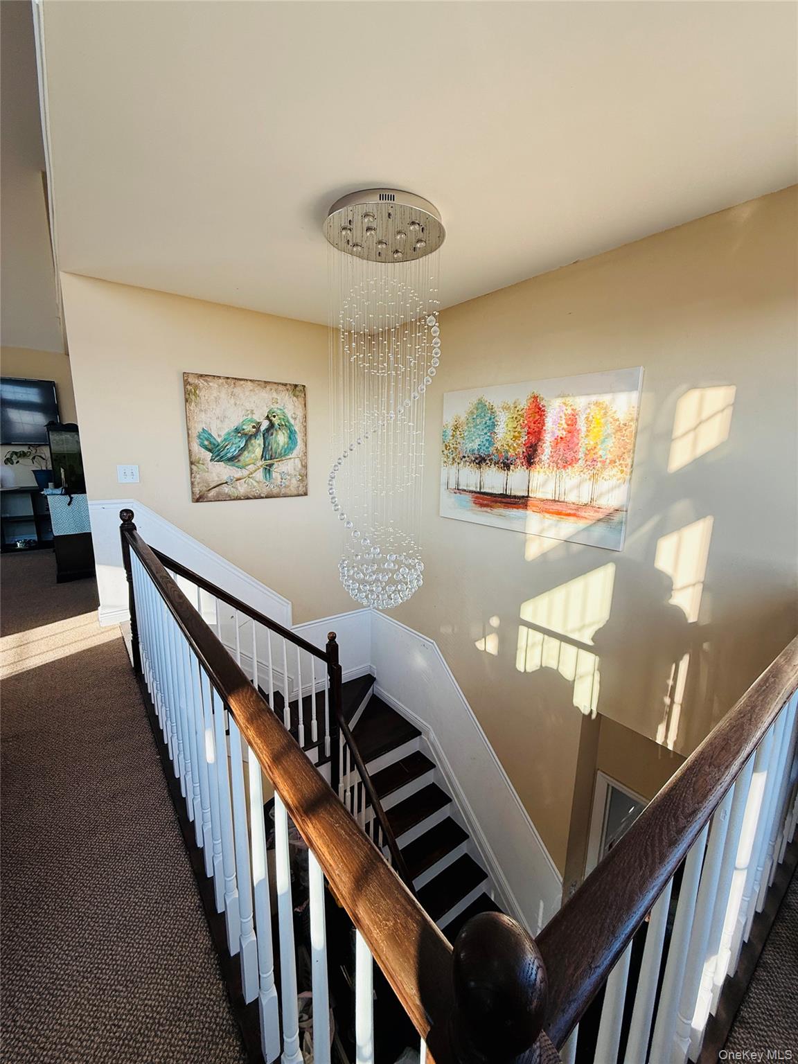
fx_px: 430
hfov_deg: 85.7
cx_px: 399
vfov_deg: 102.1
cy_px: 532
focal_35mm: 14
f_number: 2.2
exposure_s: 1/255
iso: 64
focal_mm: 2.22
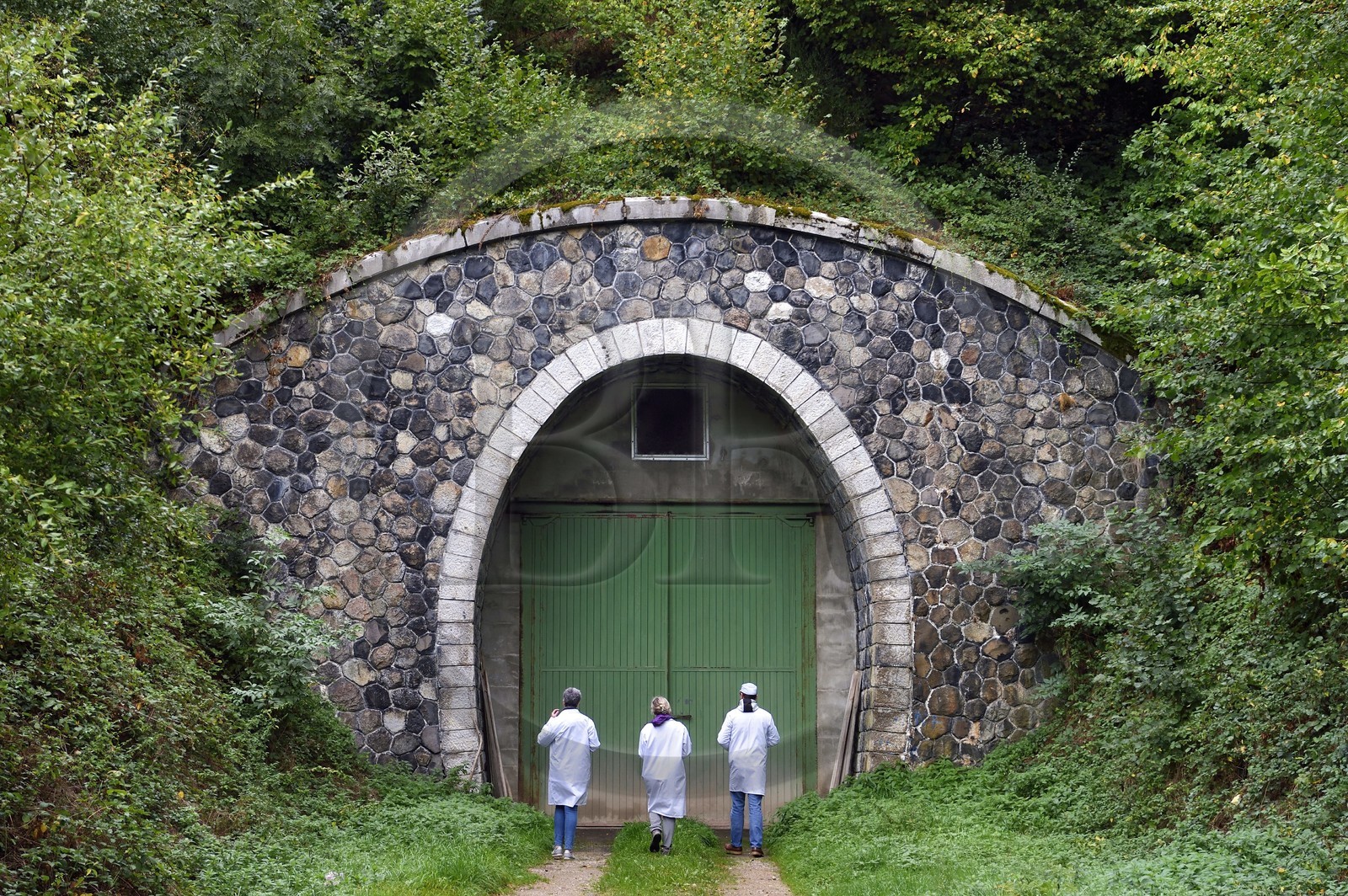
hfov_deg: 28.9
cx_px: 674
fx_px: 2619
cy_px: 448
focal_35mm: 70
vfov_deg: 19.4
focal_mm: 70
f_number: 7.1
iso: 800
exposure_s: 1/100
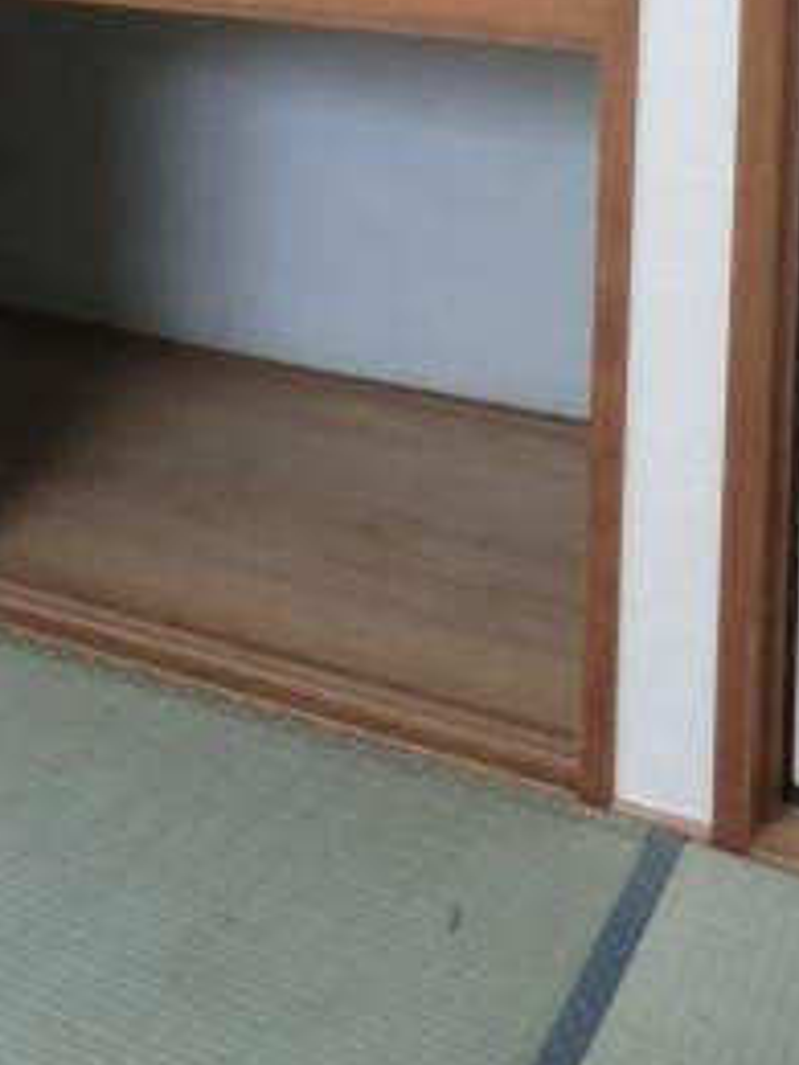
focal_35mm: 59
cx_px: 160
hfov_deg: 24.4
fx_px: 1816
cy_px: -229
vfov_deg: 28.3
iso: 400
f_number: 3.2
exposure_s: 1/60
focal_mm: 4.3
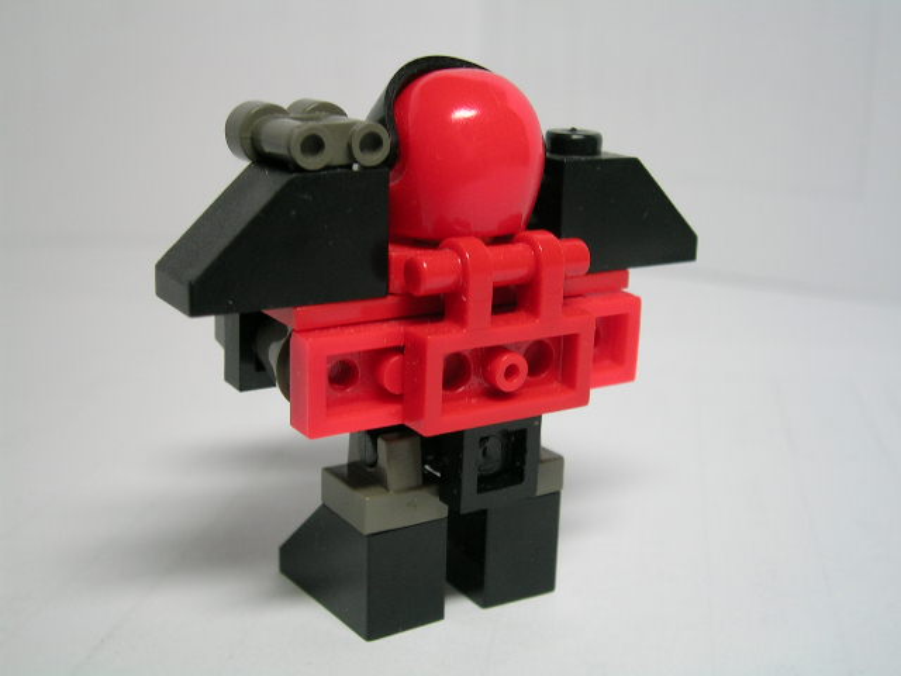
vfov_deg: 30.3
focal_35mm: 48
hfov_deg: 39.7
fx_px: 1249
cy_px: 338
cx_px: 450
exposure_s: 1/42.5
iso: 50
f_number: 3.1
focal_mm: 7.3
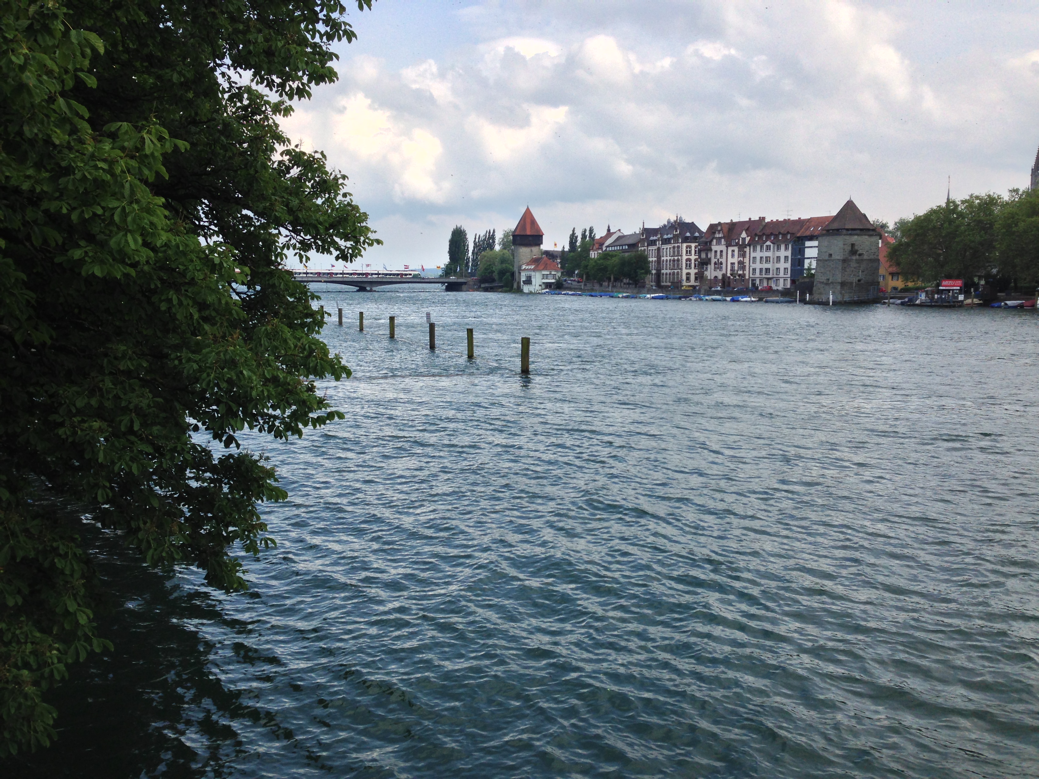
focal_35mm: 33
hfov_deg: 55.4
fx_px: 990
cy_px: 390
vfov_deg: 42.9
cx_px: 520
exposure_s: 1/1391
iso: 50
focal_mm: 4.13
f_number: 2.4
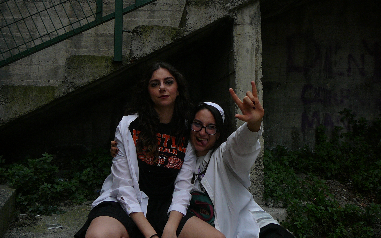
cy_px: 110
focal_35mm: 38
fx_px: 395
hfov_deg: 51.5
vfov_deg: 33.6
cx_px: 191
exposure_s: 1/250
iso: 80
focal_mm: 5.2
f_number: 2.8
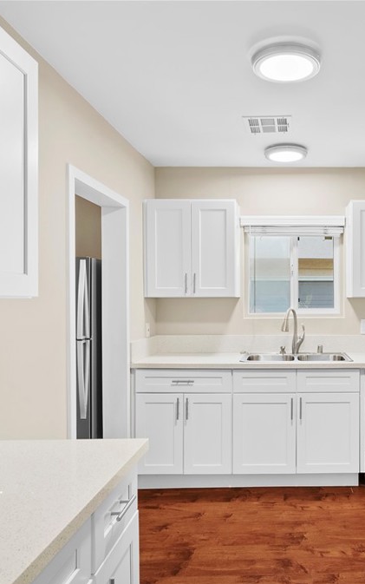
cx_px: 298
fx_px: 493
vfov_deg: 61.2
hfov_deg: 38.9
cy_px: 295
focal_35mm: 31
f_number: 9.5
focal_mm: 20
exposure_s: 1/15
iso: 320
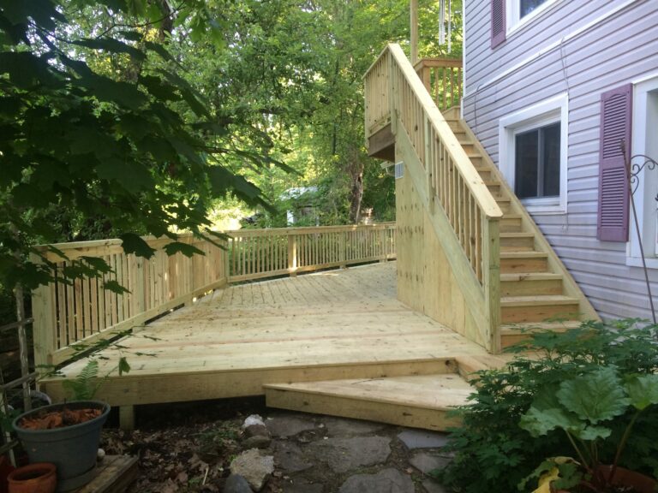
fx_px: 551
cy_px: 246
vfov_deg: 48.2
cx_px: 329
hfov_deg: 61.7
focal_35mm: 29
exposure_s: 1/40
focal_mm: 4.15
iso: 32
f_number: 2.2
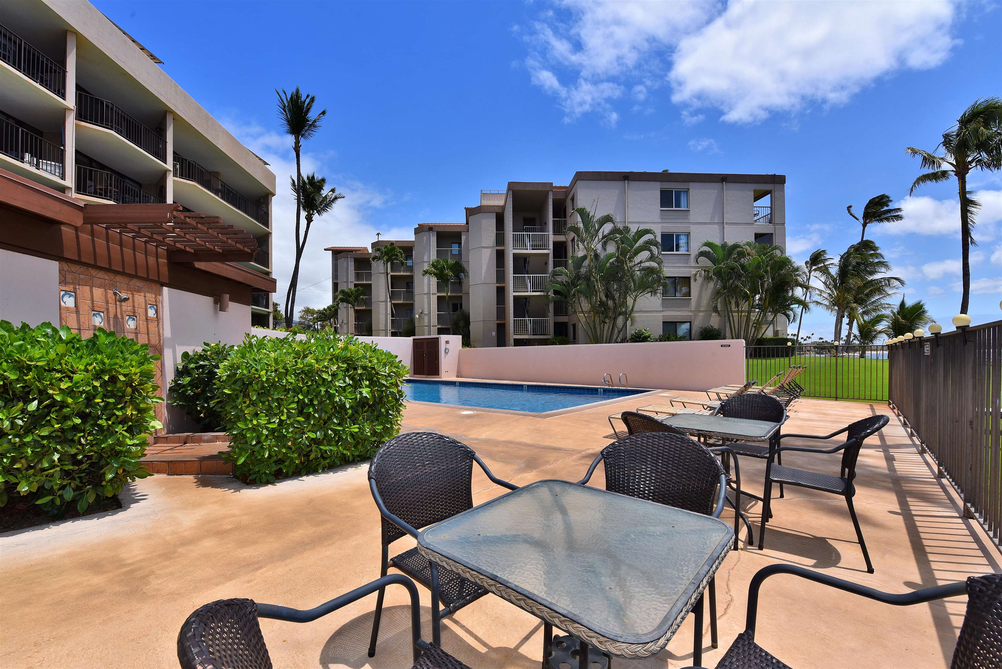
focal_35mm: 14
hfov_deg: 104.2
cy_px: 334
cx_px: 501
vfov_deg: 81.2
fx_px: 390
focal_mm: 14
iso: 100
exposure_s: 1/200
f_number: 13
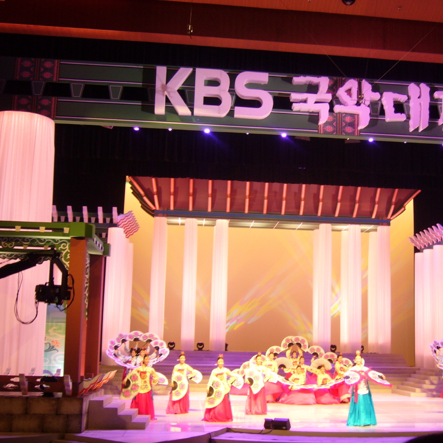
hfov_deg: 31.4
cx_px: 295
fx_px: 782
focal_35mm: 54
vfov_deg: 31.6
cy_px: 221
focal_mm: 7.5
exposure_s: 1/20
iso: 100
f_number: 3.2
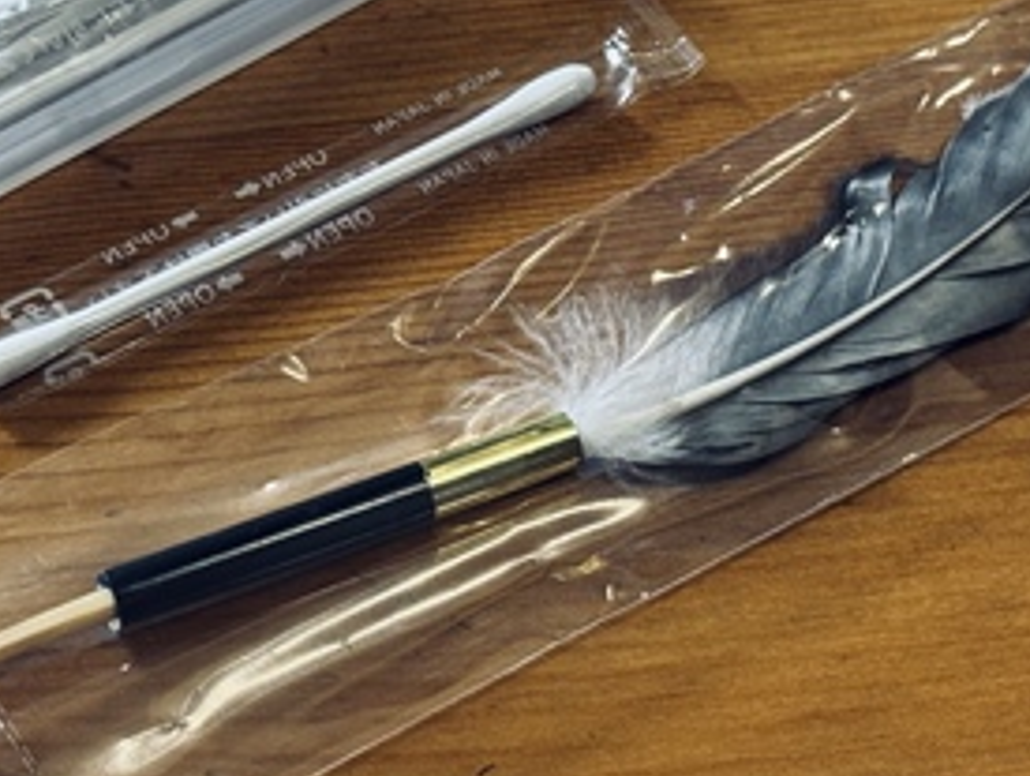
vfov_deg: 16.6
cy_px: 276
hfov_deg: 22.0
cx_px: 442
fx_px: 2652
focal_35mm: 89
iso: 160
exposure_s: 1/50
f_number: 1.78
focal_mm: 6.76
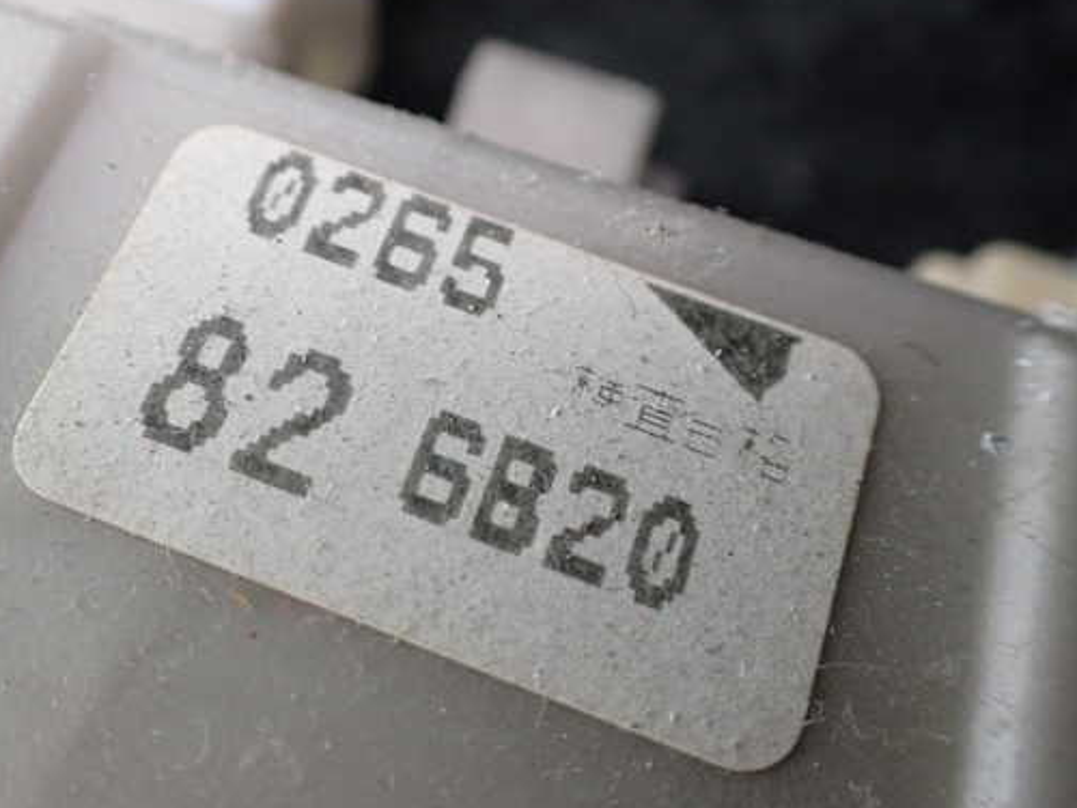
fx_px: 1120
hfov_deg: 51.2
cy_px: 386
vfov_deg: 39.6
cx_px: 454
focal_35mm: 36
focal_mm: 5.4
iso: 250
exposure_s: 1/125
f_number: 2.3
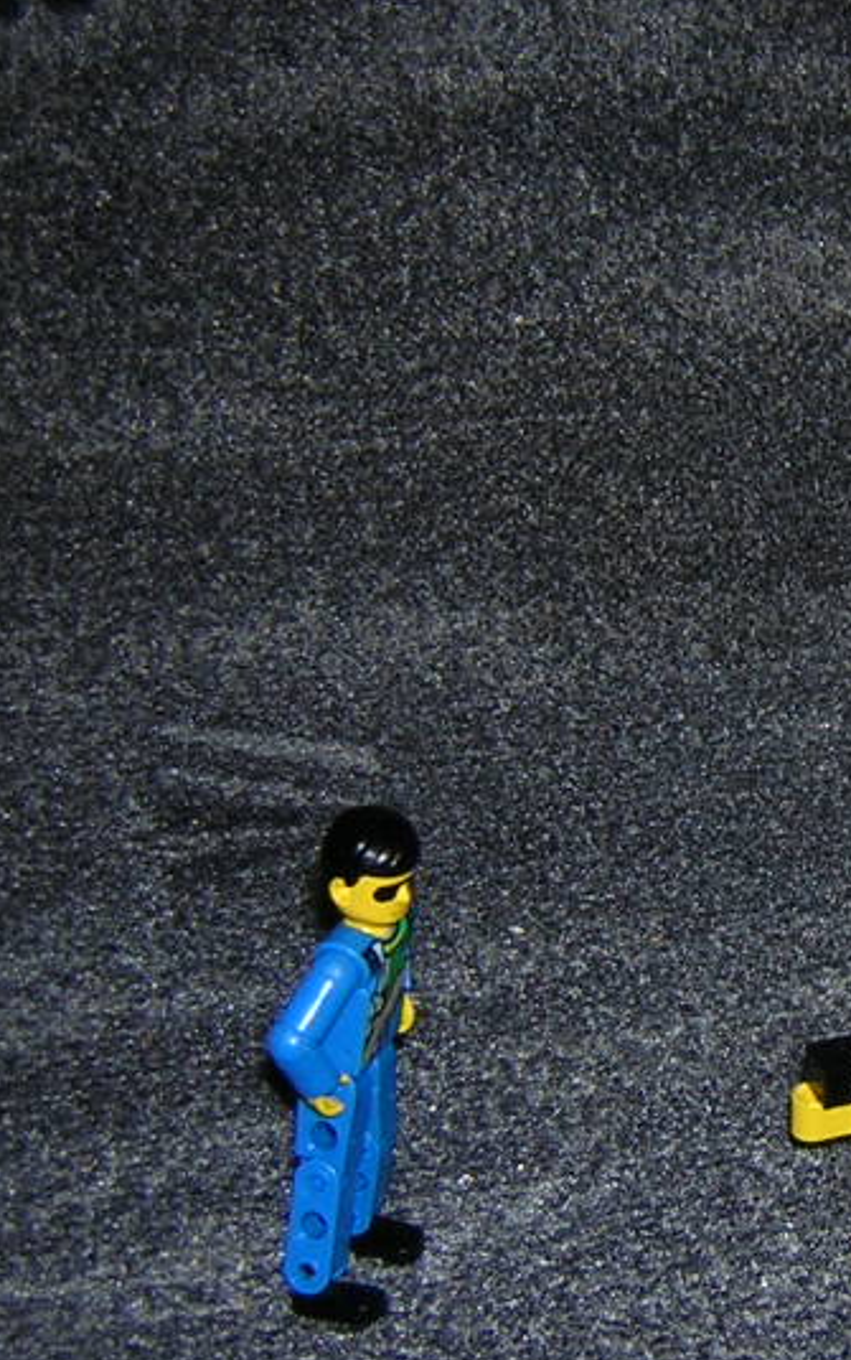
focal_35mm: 73
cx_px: 1006
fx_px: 2705
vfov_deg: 28.2
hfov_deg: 17.1
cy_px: 643
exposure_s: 1/60.1
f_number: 2.6
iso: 100
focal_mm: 4.7
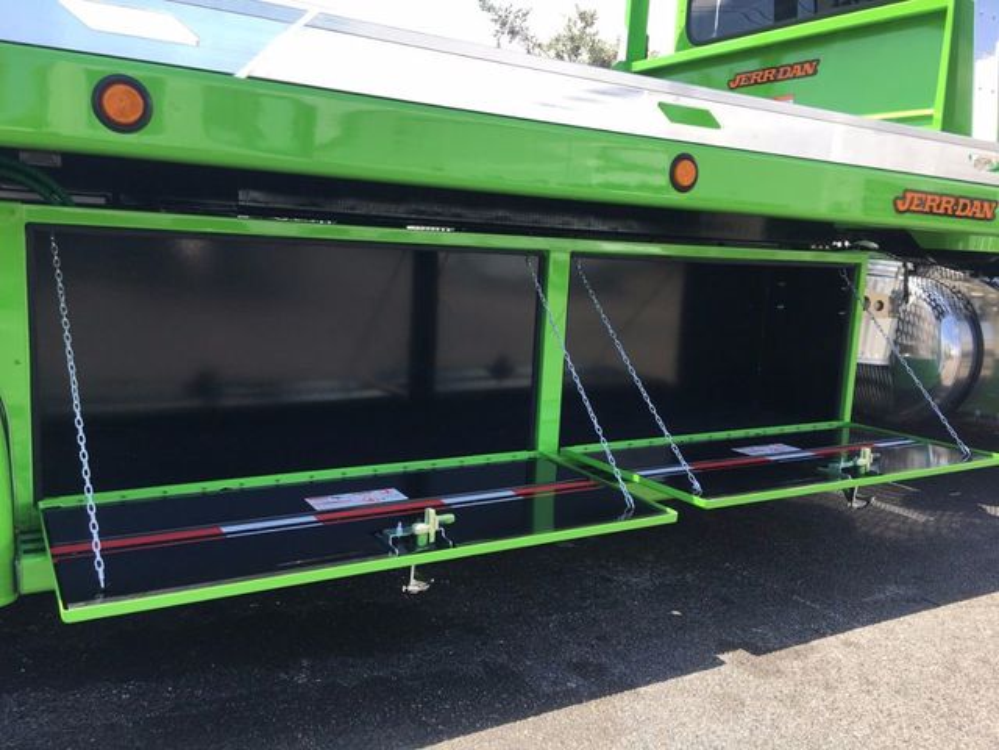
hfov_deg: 61.7
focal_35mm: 29
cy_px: 375
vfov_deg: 48.2
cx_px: 500
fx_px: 837
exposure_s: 1/327
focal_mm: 4.15
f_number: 2.2
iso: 25
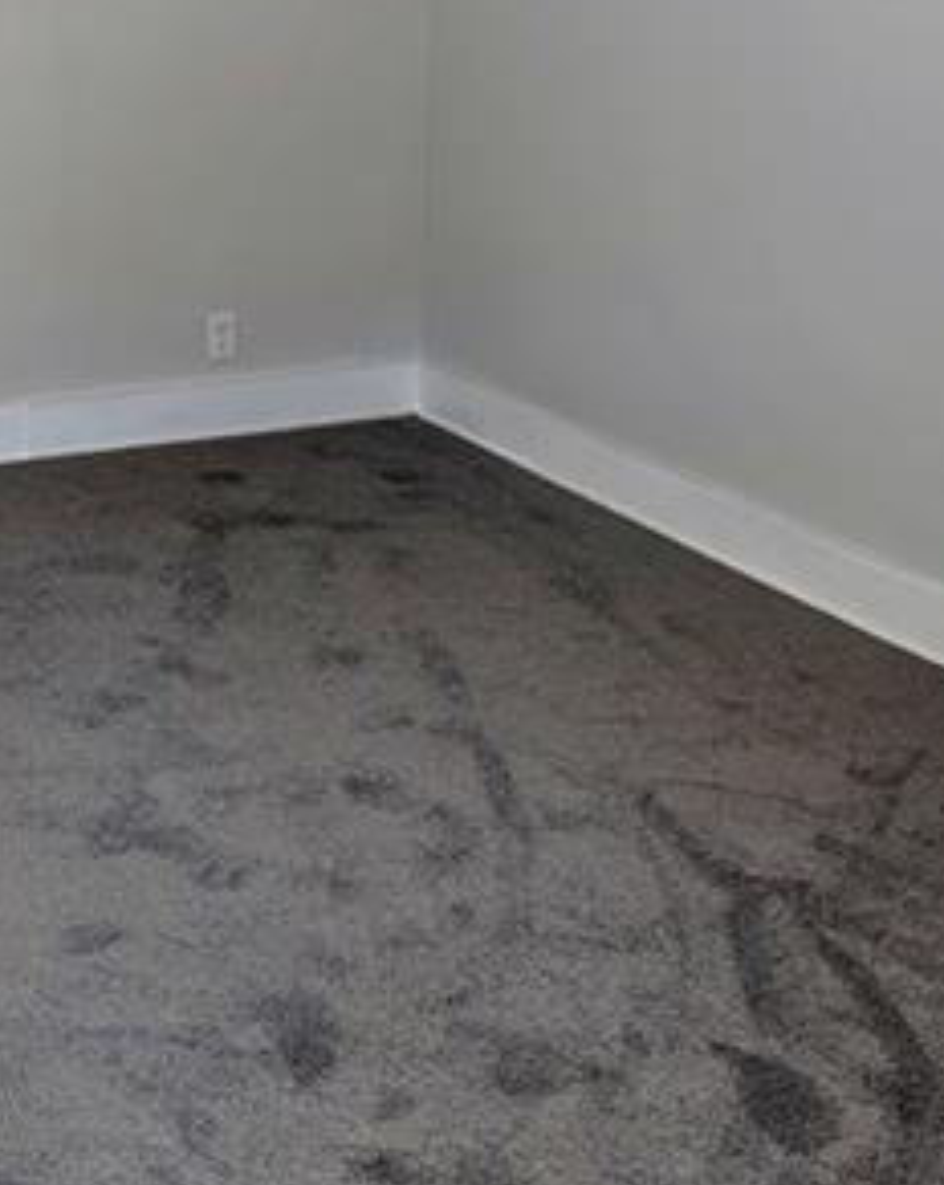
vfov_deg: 29.9
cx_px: 228
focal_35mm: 62
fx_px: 2170
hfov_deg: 24.3
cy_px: 273
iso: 50
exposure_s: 1/99.7
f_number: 1.68
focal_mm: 6.9
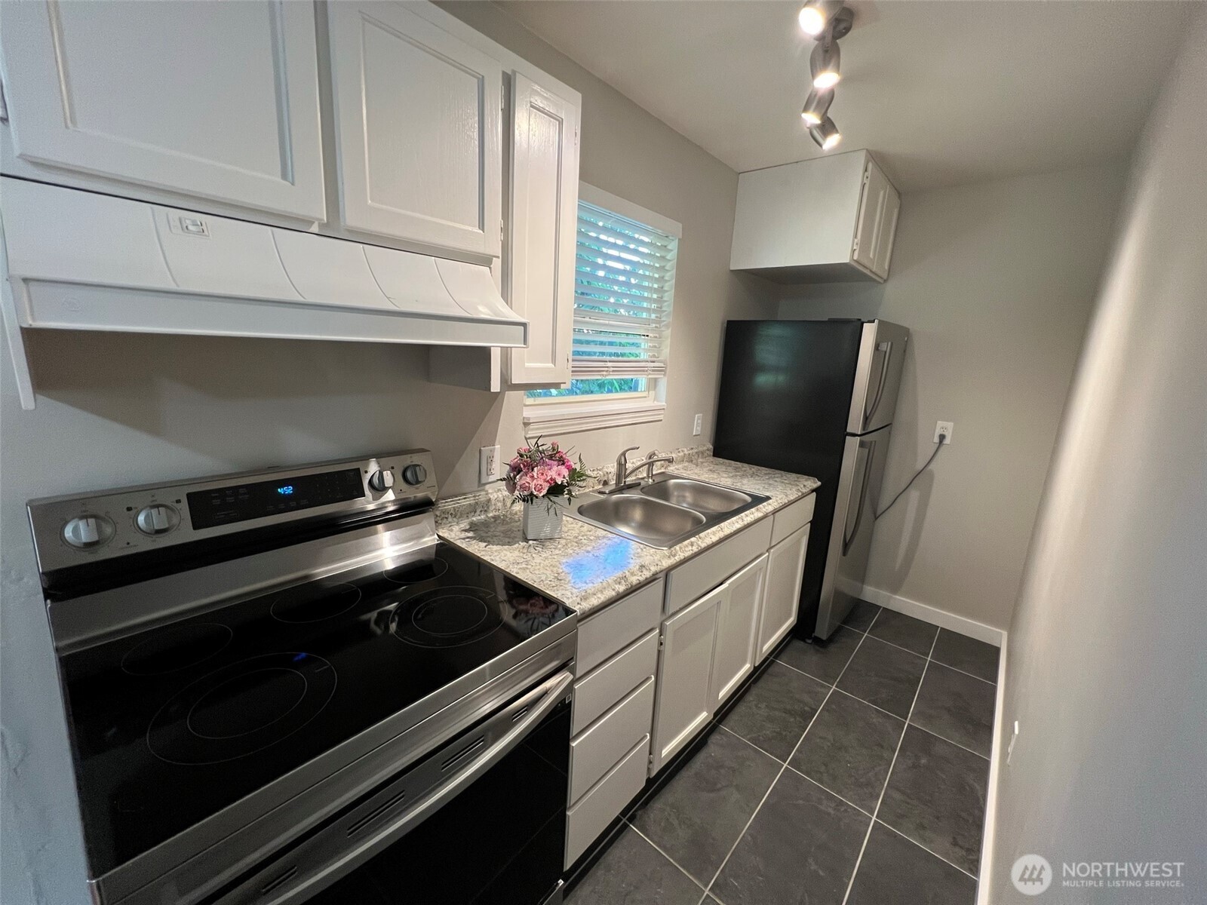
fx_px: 453
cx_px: 604
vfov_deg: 89.9
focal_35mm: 13
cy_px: 452
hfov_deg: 106.2
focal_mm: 1.57
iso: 200
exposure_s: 1/120
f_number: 1.8
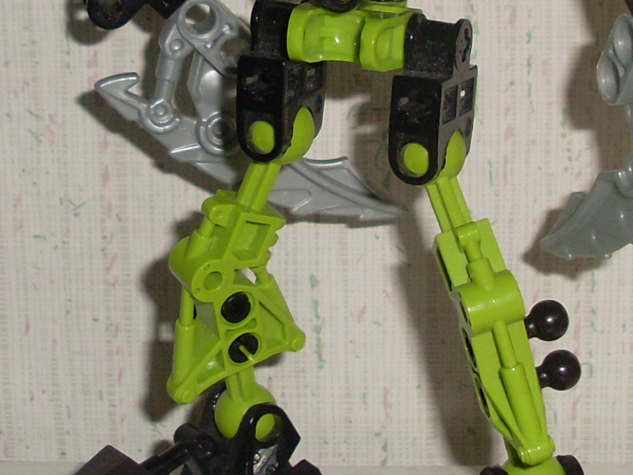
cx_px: 338
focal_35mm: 108
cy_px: 33
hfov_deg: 18.2
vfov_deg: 13.6
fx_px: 1975
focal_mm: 6.3
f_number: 7.7
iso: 100
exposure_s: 1/45
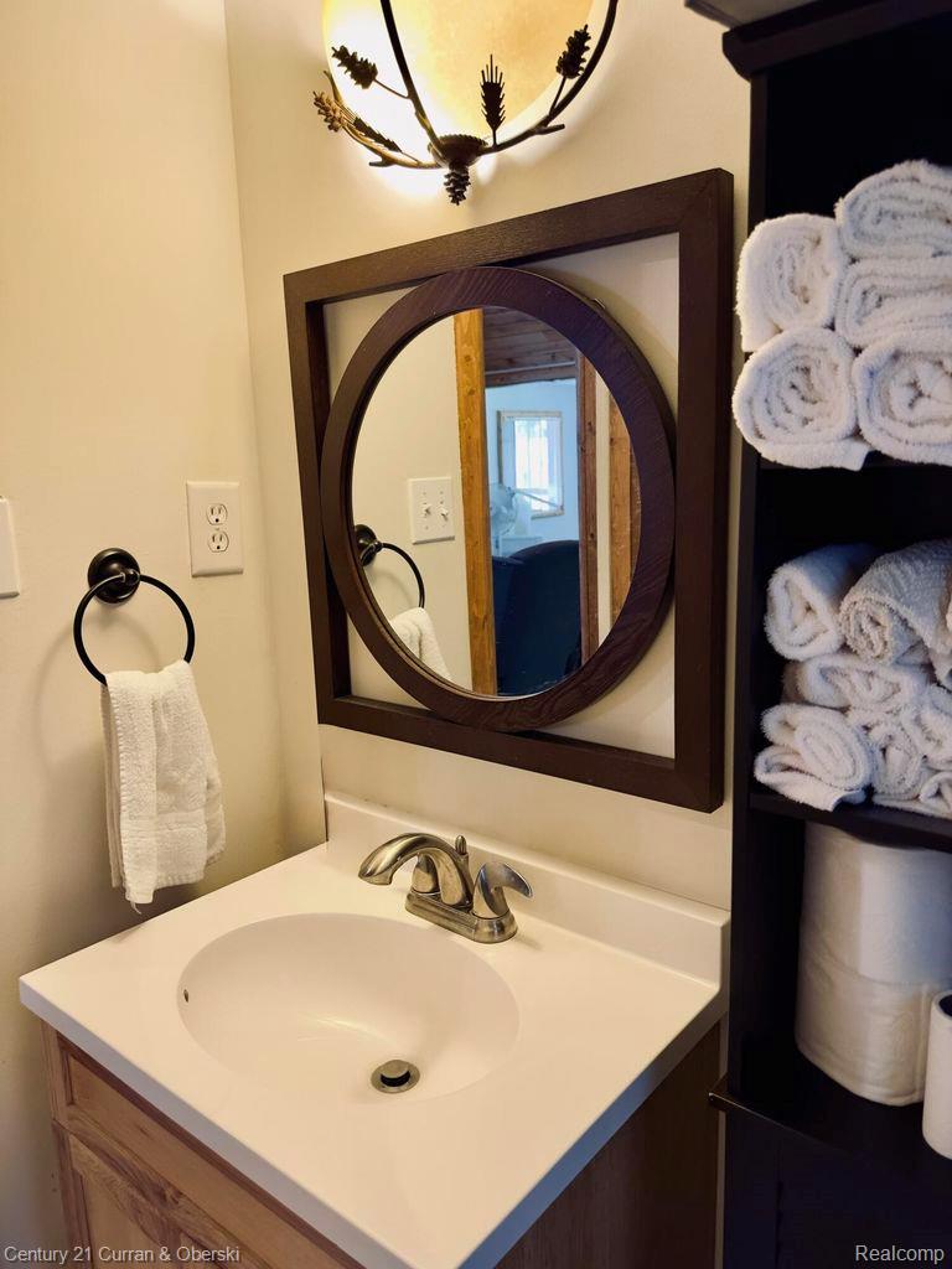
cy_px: 634
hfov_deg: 56.8
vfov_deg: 71.6
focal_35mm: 24
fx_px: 880
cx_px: 476
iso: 250
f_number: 1.78
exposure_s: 1/60
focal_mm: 6.86
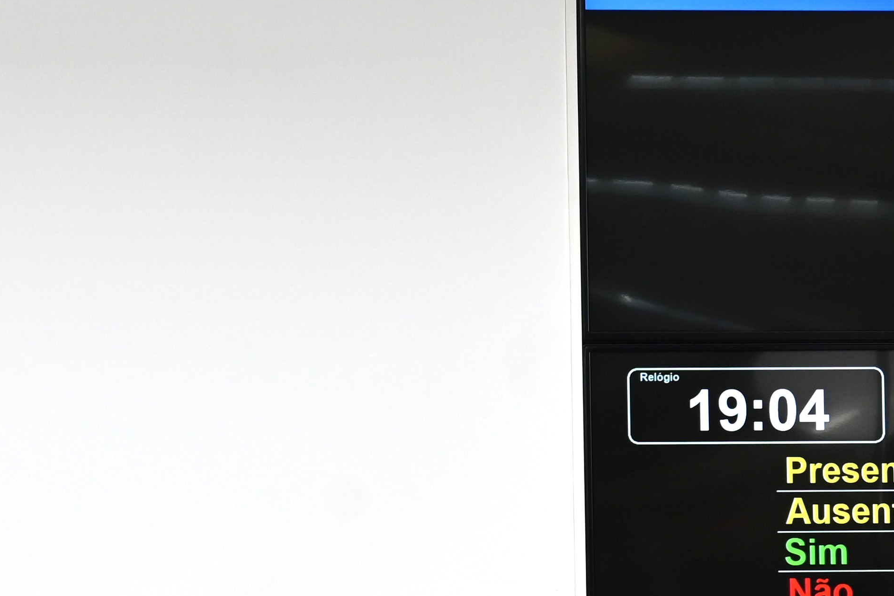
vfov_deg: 8.8
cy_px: 856
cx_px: -78
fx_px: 3800
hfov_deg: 13.2
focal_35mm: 153
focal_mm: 48
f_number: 5.6
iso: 800
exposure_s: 1/125
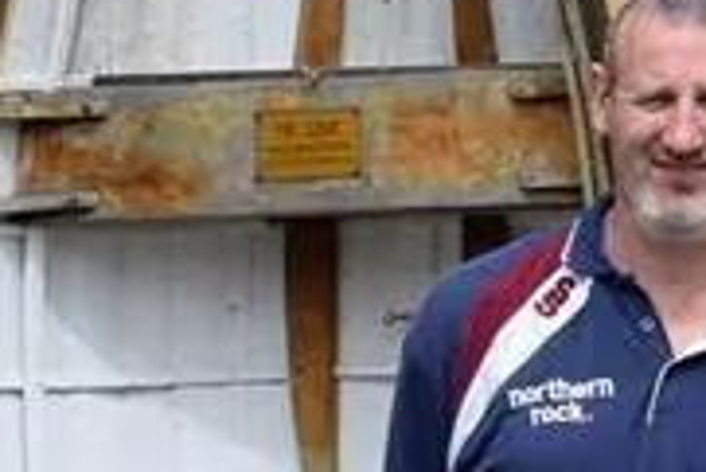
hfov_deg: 8.1
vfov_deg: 5.7
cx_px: 1478
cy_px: -121
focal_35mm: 241
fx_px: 4729
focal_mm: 27
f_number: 9
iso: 200
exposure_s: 1/320
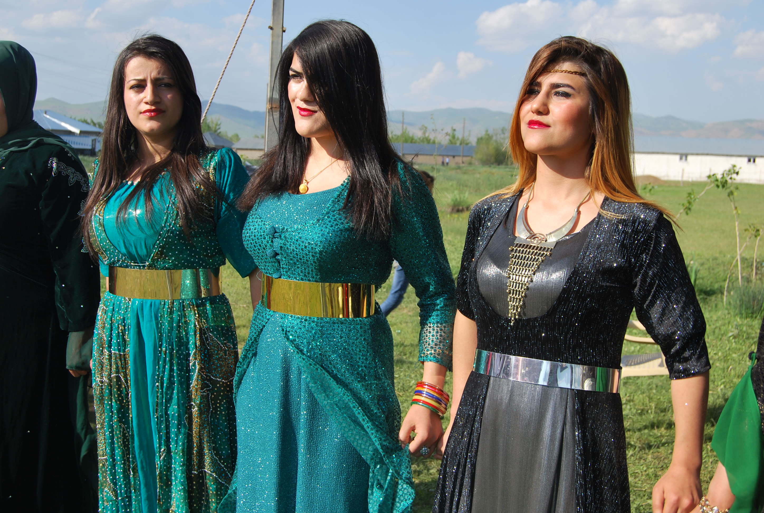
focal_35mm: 46
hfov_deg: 42.2
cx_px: 382
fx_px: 989
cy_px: 256
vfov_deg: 29.1
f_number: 8
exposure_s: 1/250
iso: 100
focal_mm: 31
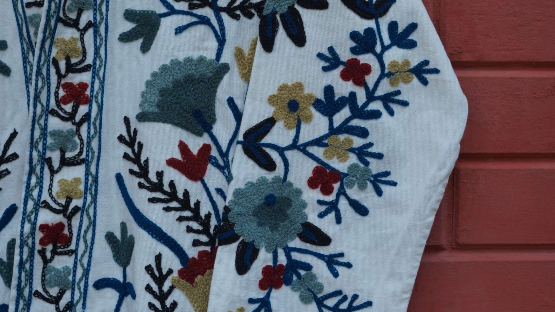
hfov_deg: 26.8
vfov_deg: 15.2
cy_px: 50
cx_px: 279
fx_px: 1163
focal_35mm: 79
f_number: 8
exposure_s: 1/160
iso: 400
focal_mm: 50
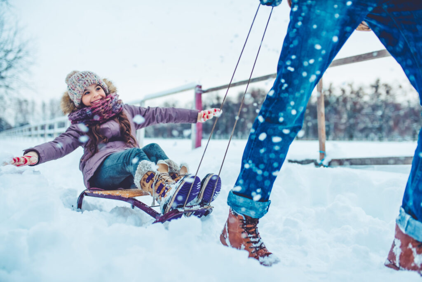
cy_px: 141
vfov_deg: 37.9
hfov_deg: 54.4
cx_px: 211
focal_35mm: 35
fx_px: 410
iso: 400
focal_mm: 35
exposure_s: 1/800
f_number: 2
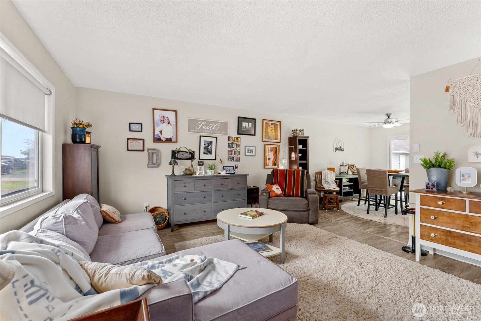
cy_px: 160
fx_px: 200
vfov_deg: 77.4
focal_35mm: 15
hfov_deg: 100.4
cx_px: 240
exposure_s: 1/6
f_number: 8
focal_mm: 15
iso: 500
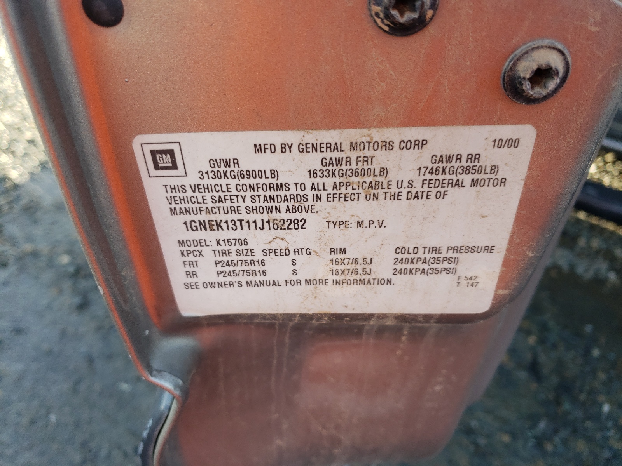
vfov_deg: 53.1
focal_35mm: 26
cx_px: 311
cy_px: 233
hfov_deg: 67.3
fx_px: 467
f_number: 1.5
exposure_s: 1/159
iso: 50
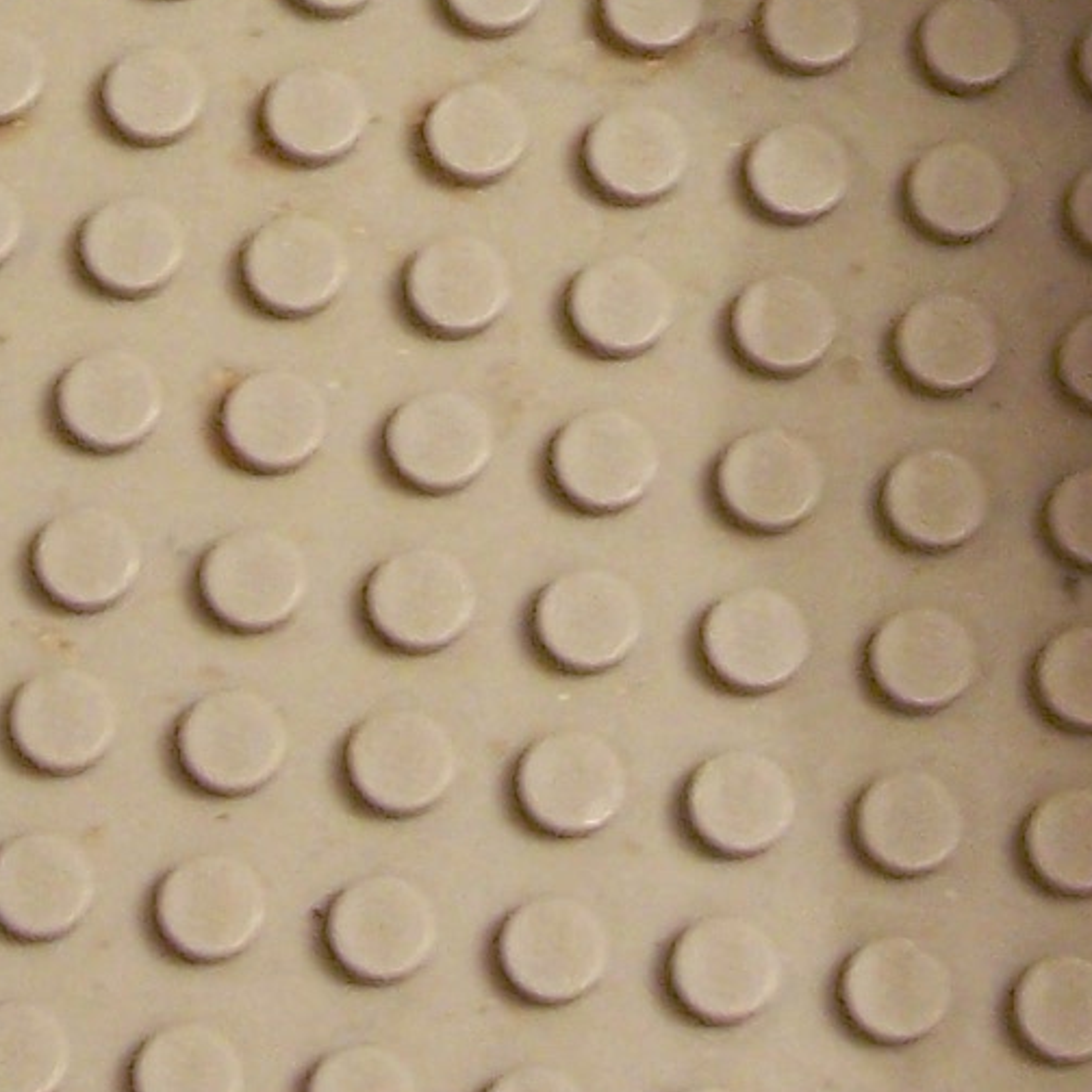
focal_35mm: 163
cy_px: -957
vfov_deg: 10.1
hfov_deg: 10.7
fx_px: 5818
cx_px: 452
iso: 160
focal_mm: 6.2
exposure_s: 1/8
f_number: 2.8
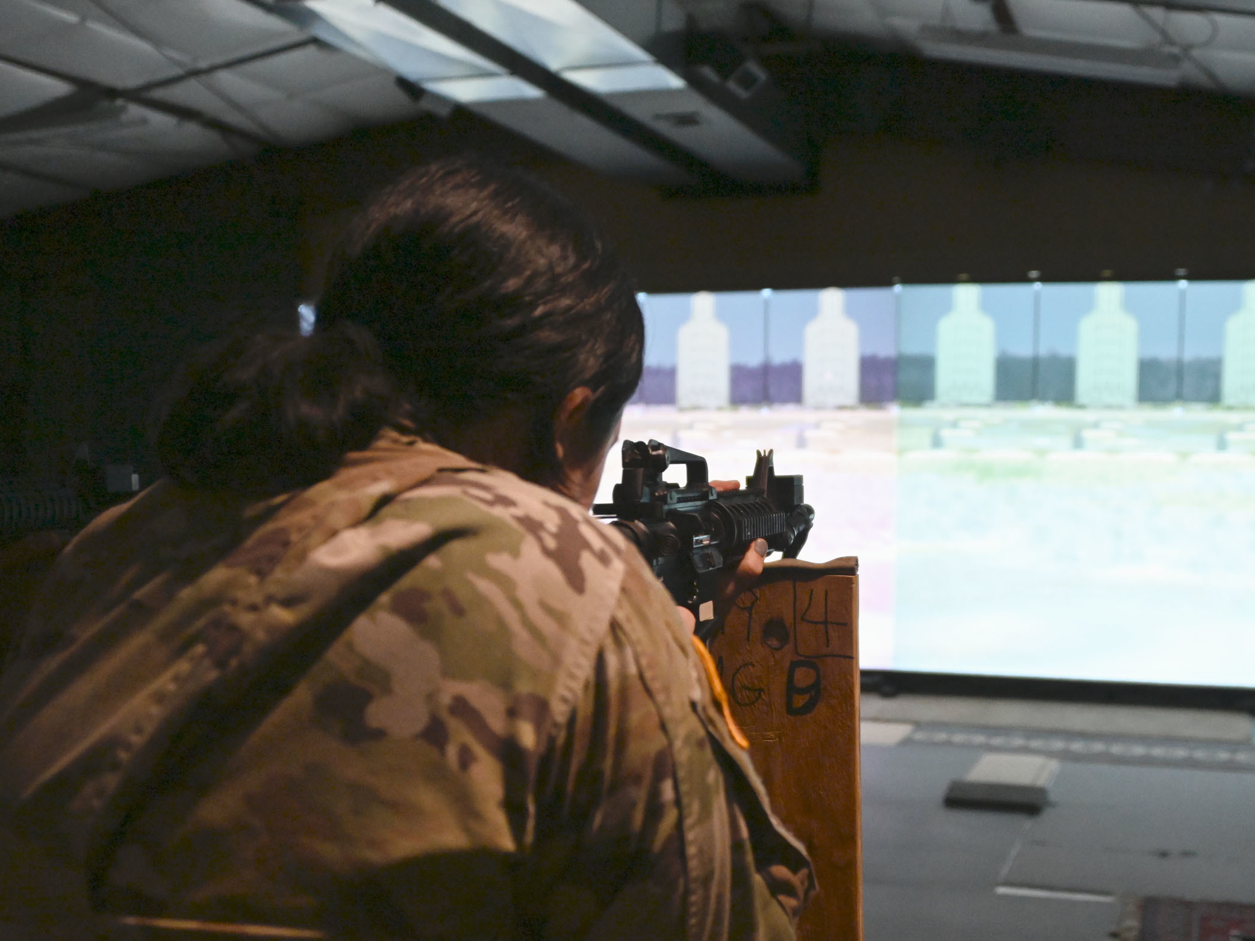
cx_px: 673
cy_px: 480
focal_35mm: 31
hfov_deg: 58.3
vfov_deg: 45.4
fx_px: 1124
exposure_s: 1/60
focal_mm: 28
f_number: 3.5
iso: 4500
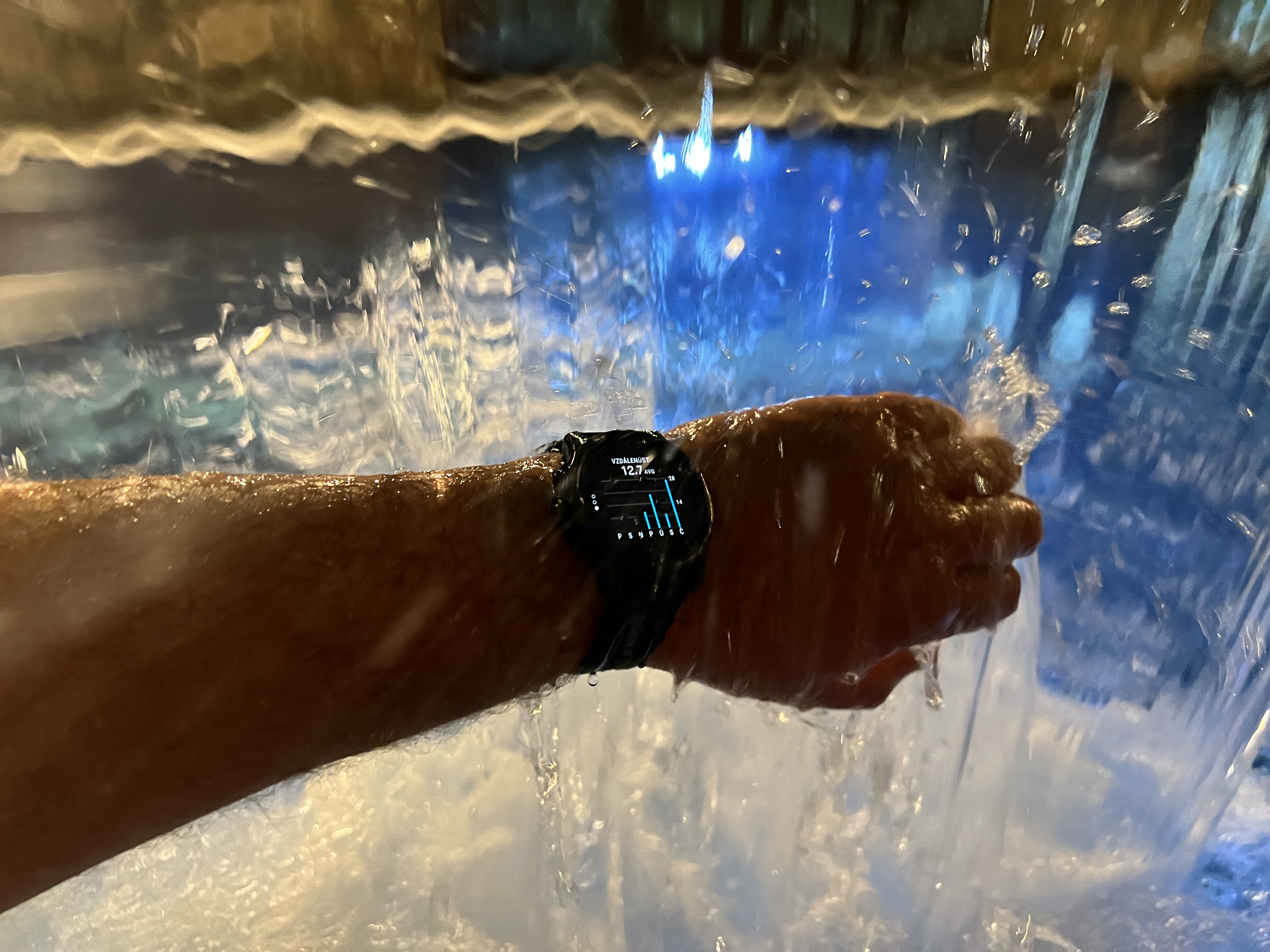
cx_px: 635
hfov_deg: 67.3
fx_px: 954
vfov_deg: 53.1
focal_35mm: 26
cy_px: 476
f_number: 1.5
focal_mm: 5.7
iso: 400
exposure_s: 1/33
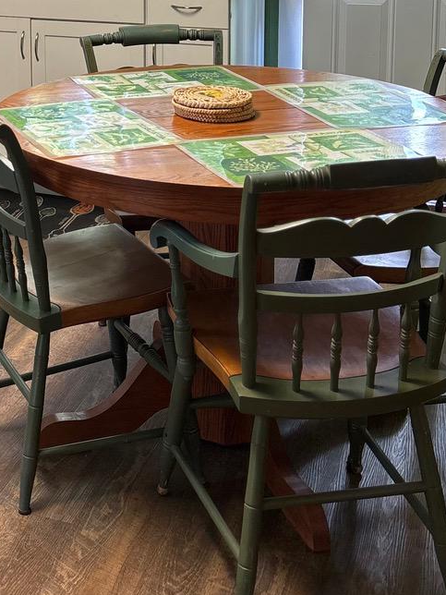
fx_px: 1065
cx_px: 6
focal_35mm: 62
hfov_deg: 22.8
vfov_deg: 29.2
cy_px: -1
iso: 80
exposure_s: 1/60
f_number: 1.6
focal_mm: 5.96
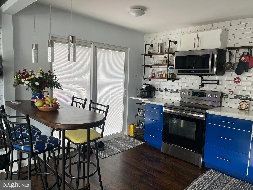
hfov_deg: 67.3
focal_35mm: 26
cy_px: 95
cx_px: 126
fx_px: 190
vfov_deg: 53.1
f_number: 1.6
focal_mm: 5.1
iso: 125
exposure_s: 1/110
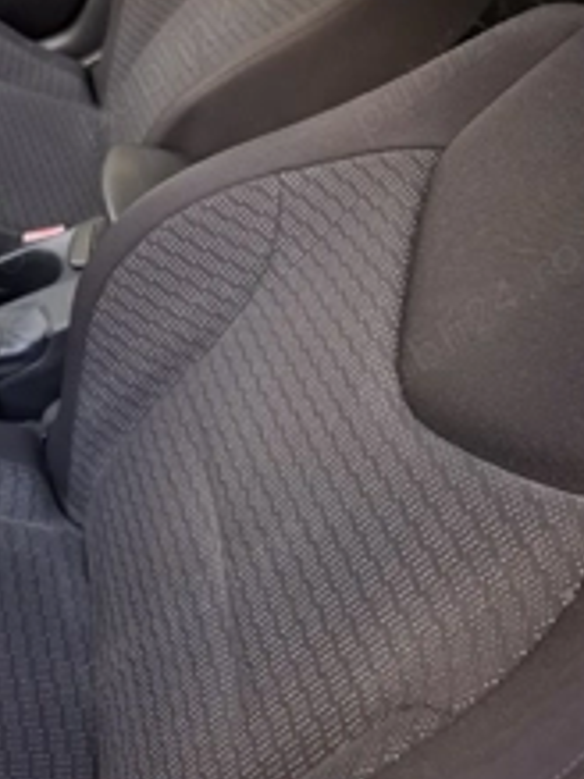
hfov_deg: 34.3
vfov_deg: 41.6
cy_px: 92
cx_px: 260
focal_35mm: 42
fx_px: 946
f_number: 1.8
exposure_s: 1/100
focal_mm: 5.54
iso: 200
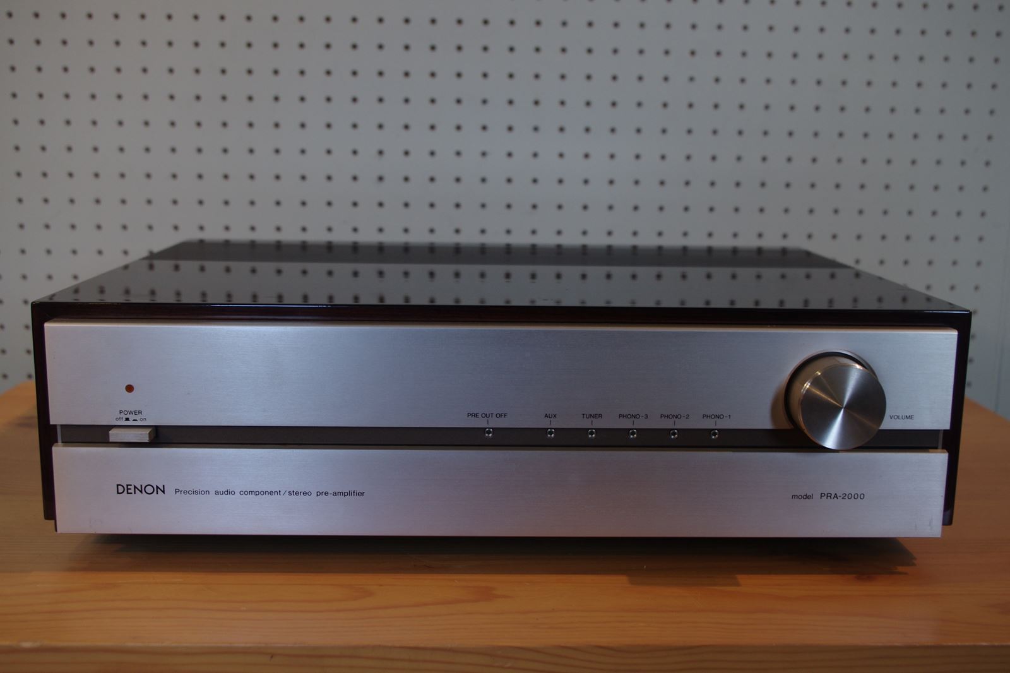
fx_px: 1094
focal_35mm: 39
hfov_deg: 49.6
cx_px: 505
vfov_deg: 34.2
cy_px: 336
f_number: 5
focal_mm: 26.25
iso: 400
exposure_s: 1/60
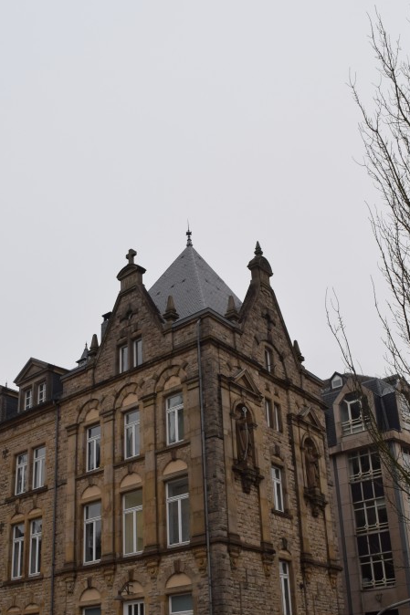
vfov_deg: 46.9
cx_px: 176
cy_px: 391
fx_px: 701
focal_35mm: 41
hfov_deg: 32.6
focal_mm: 18
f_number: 6.3
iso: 400
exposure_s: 1/160
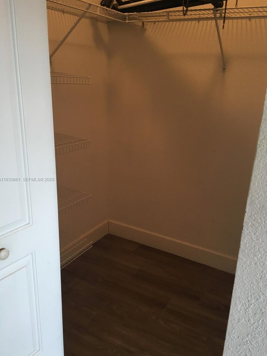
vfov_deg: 60.0
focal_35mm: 30
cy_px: 180
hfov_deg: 46.8
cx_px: 135
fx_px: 309
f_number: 2.2
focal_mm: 4.15
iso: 100
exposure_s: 1/30
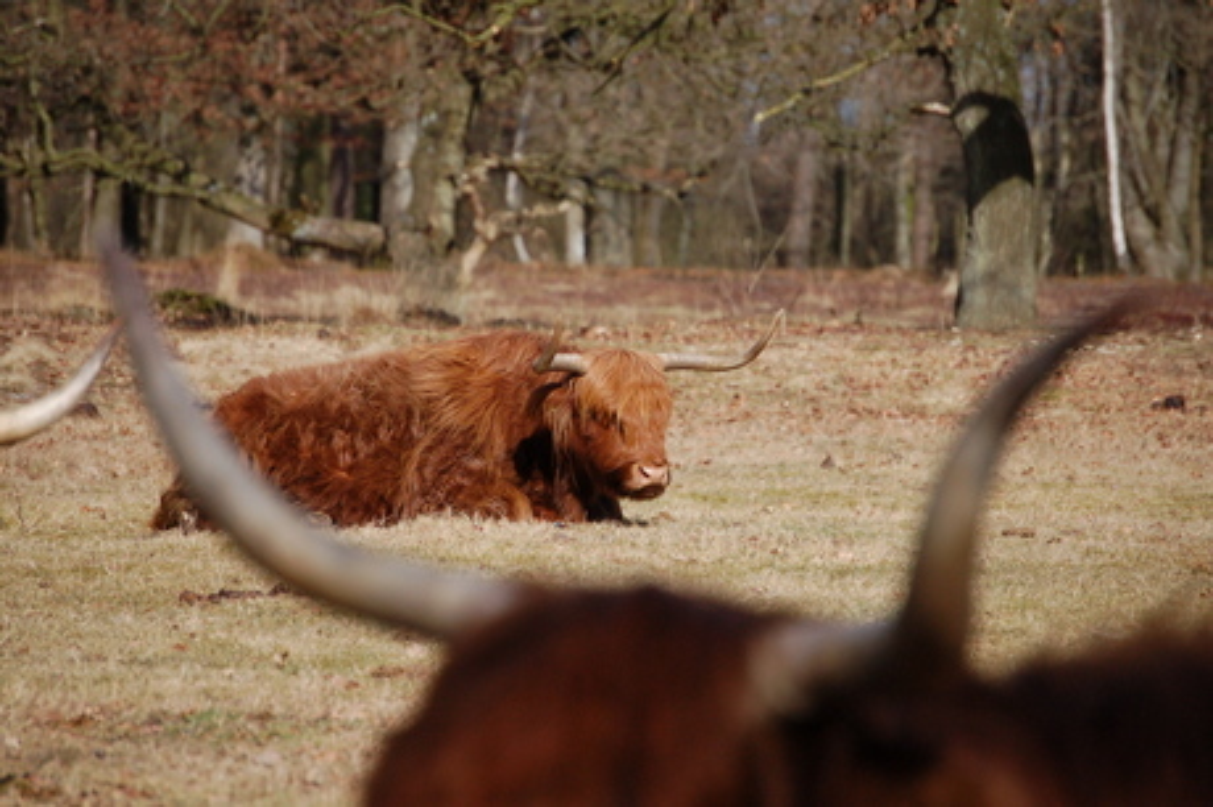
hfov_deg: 6.9
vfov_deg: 4.6
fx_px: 10101
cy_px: 404
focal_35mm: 300
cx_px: 606
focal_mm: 200
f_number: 6.3
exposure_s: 1/2500
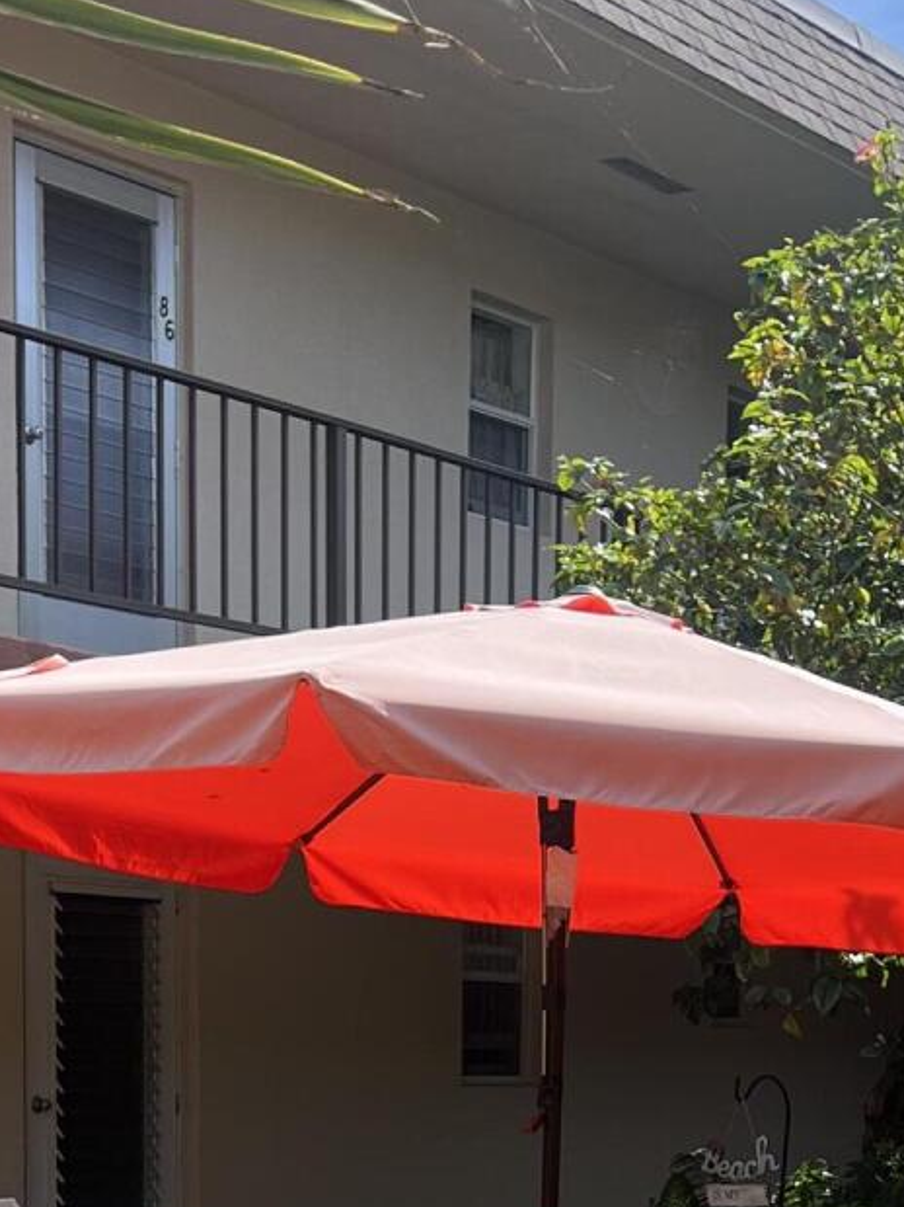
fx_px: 2926
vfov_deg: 21.8
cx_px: 573
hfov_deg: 17.5
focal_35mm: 84
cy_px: 1400
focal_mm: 5.7
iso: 50
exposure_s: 1/1344
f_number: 1.5
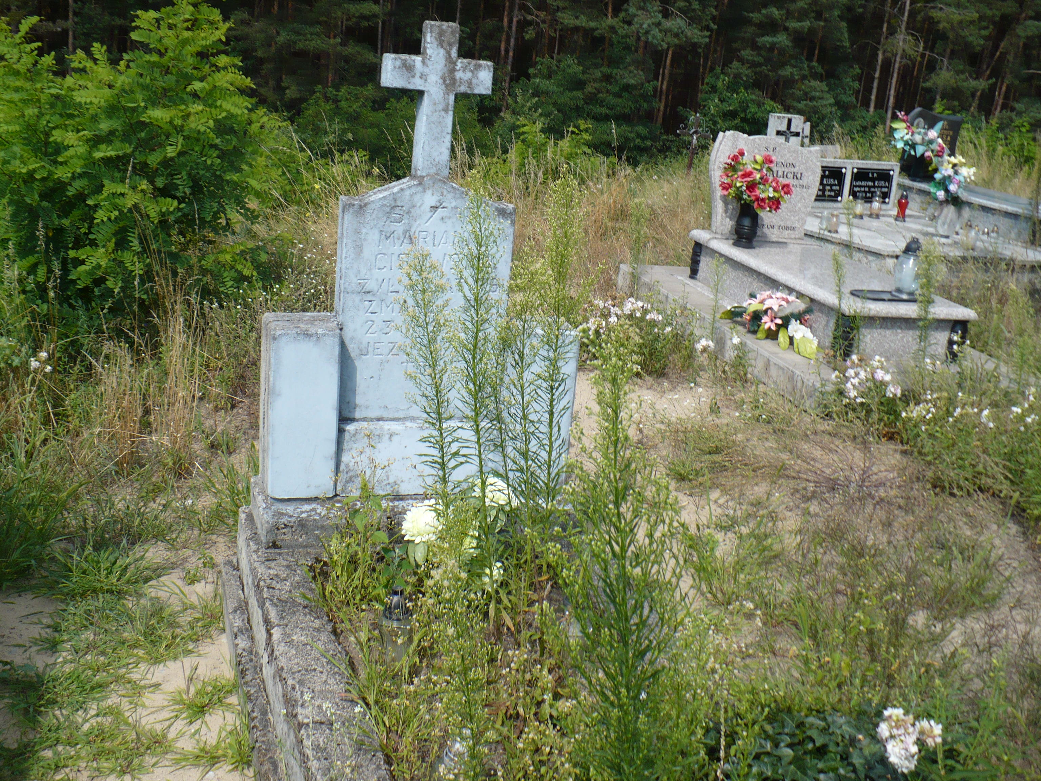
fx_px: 1113
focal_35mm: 37
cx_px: 520
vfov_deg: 38.7
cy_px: 390
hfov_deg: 50.1
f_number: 8
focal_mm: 6.1
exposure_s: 1/160
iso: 100
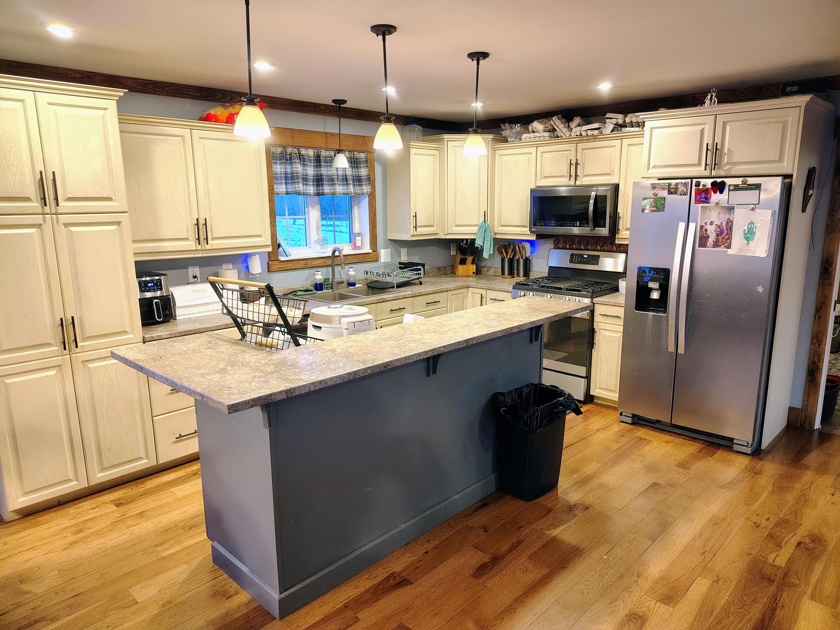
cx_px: 420
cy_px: 315
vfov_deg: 56.8
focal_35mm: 24
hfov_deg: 71.6
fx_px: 582
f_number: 1.8
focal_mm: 5.56
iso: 1605
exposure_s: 1/60
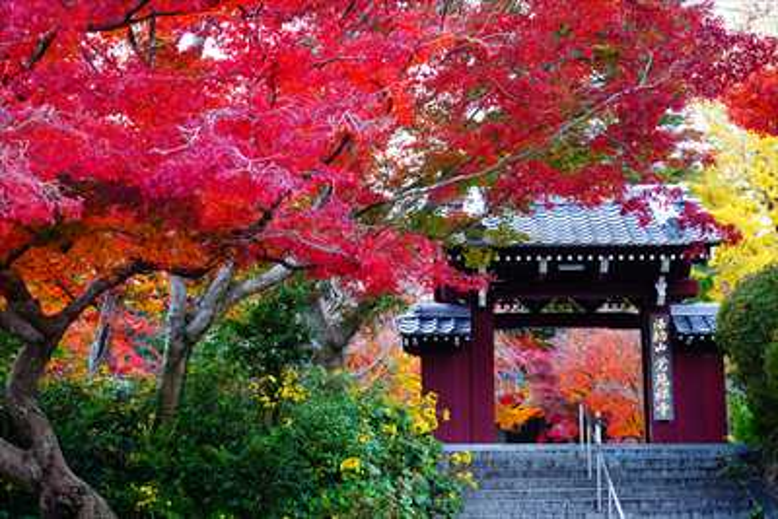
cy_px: 260
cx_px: 389
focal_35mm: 63
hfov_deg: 31.9
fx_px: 1362
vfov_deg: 21.6
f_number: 4.5
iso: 400
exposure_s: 1/90
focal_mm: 63
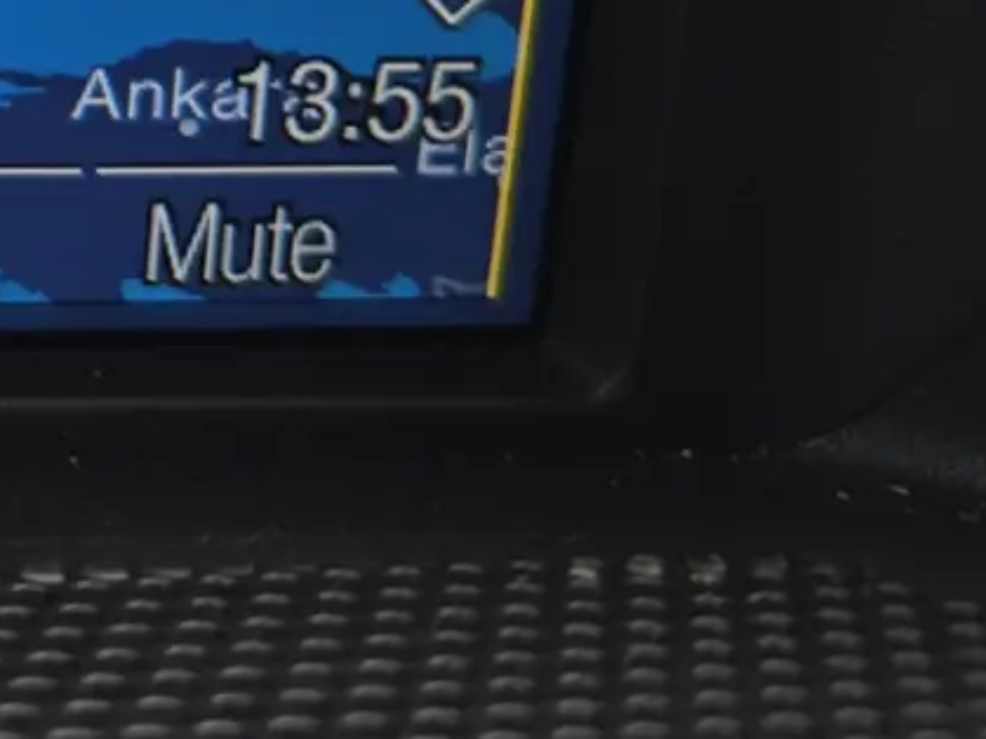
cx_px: -402
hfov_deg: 21.5
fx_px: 2250
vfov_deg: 17.2
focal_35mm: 79
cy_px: -294
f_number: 1.7
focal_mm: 6.3
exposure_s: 1/50
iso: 12
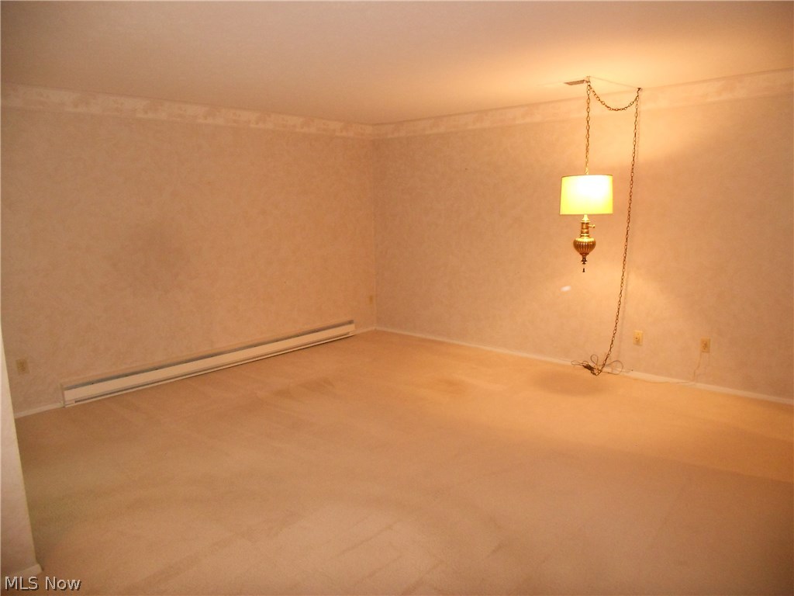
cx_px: 397
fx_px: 596
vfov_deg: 53.1
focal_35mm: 26
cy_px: 298
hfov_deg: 67.3
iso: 320
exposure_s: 1/25
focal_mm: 4.6
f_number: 3.2
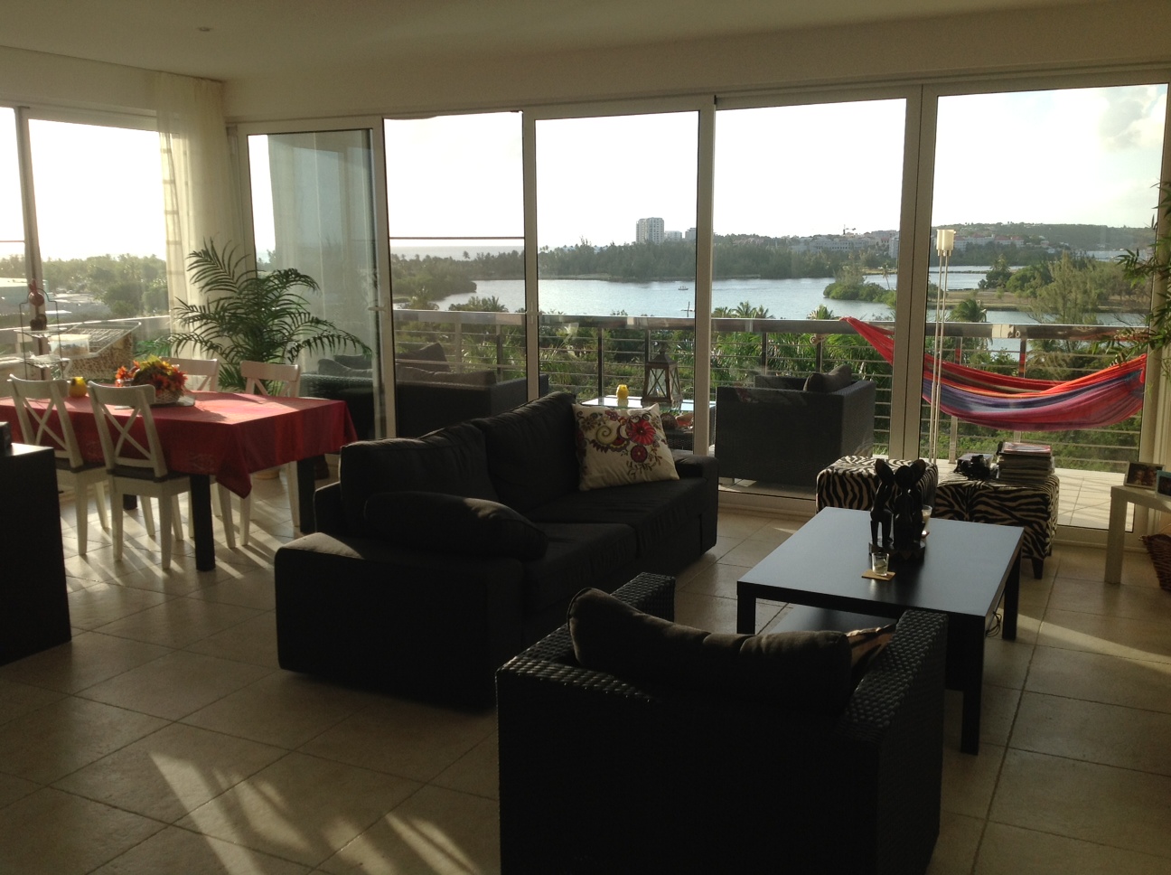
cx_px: 586
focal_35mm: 35
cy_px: 438
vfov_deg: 40.6
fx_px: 1182
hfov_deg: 52.7
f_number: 2.4
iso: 50
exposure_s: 1/672
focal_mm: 4.28
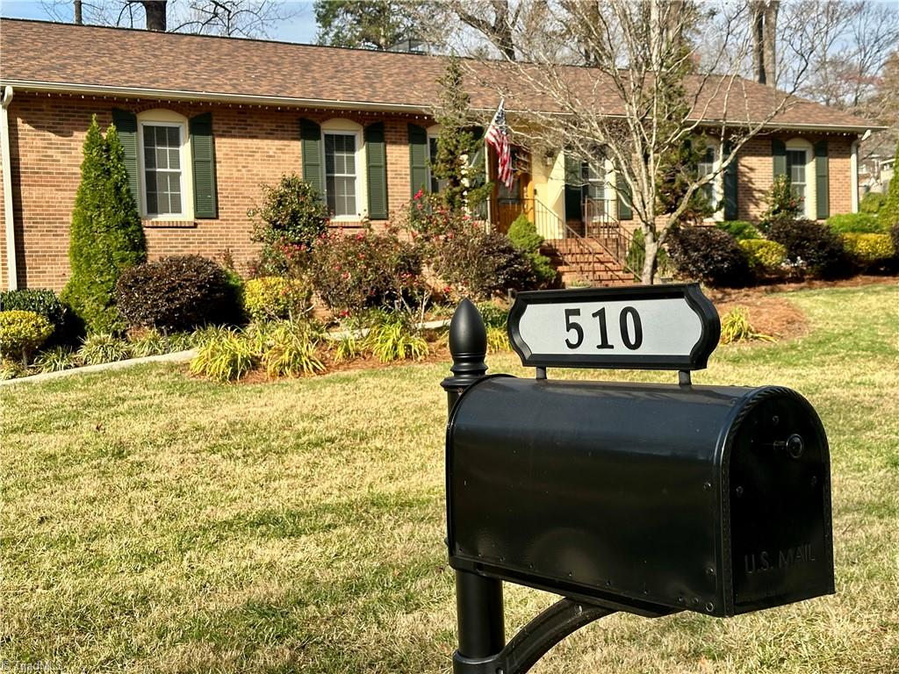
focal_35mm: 48
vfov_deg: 30.3
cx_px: 450
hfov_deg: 39.7
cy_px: 337
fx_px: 1247
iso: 64
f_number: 1.78
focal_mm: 6.86
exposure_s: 1/2070
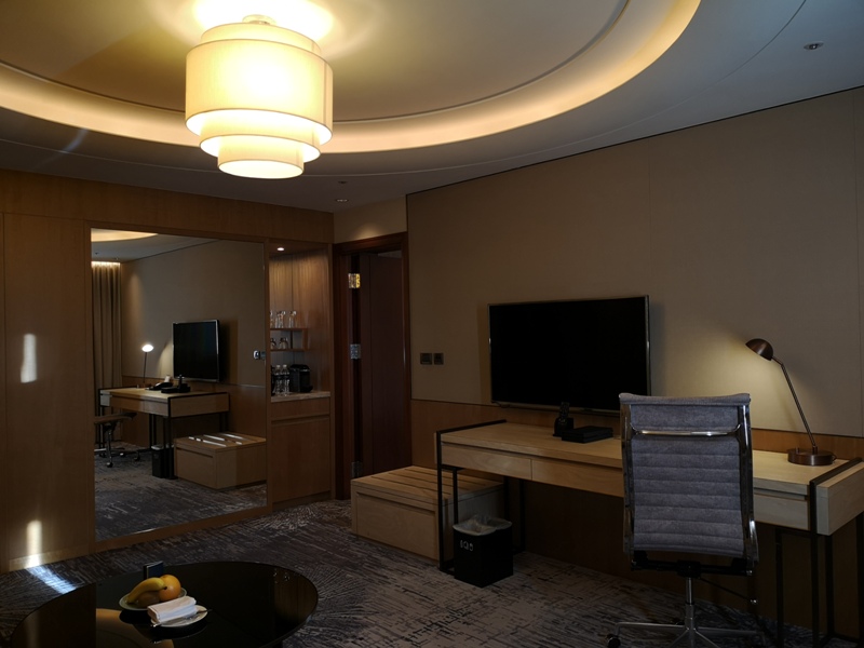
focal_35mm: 27
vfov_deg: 51.4
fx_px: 674
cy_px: 324
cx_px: 432
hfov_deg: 65.3
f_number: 1.8
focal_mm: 3.95
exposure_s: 1/60
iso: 80
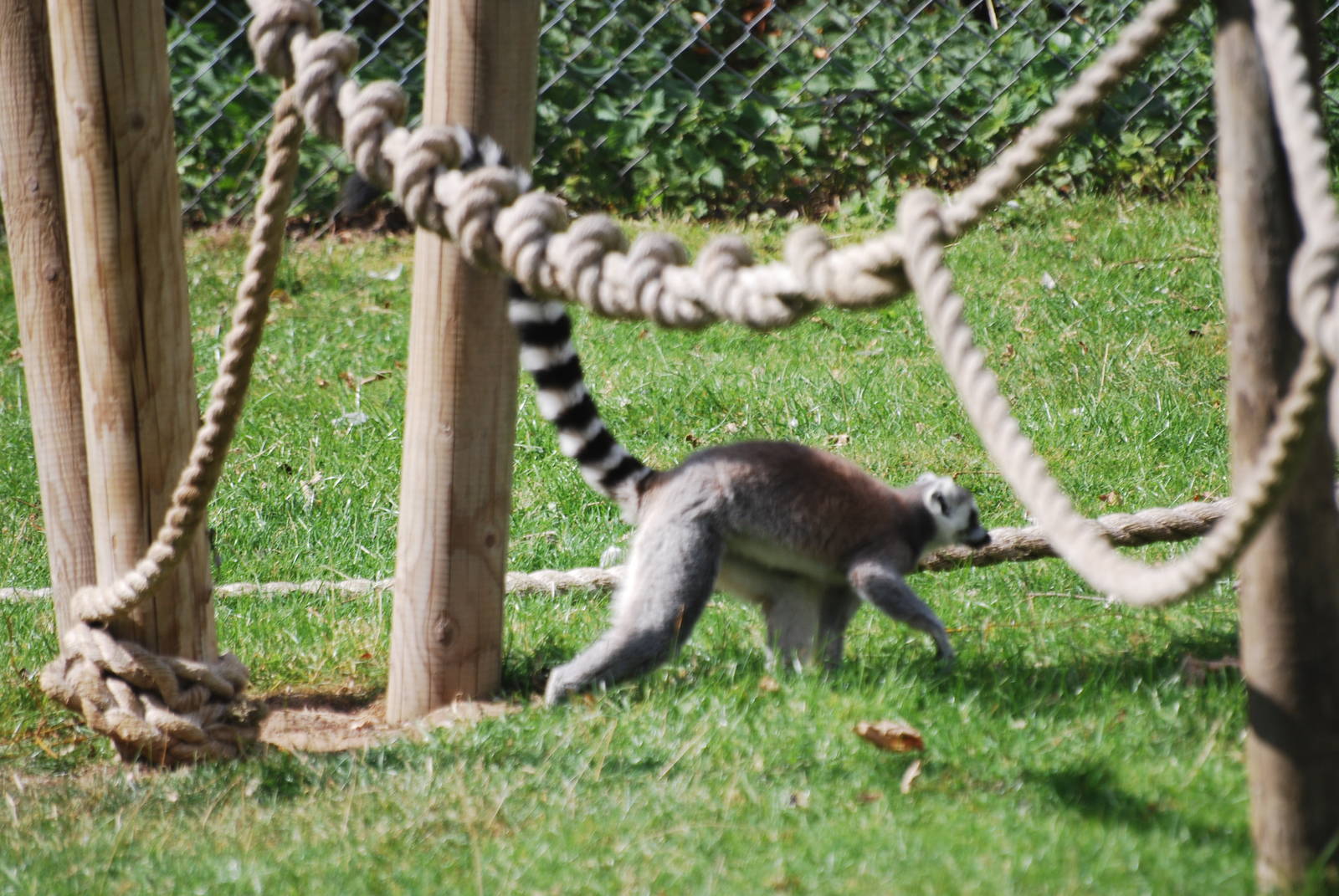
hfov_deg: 4.6
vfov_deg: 3.1
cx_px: 670
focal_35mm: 450
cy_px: 448
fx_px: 16757
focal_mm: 300
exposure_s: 1/500
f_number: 5.6
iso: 200
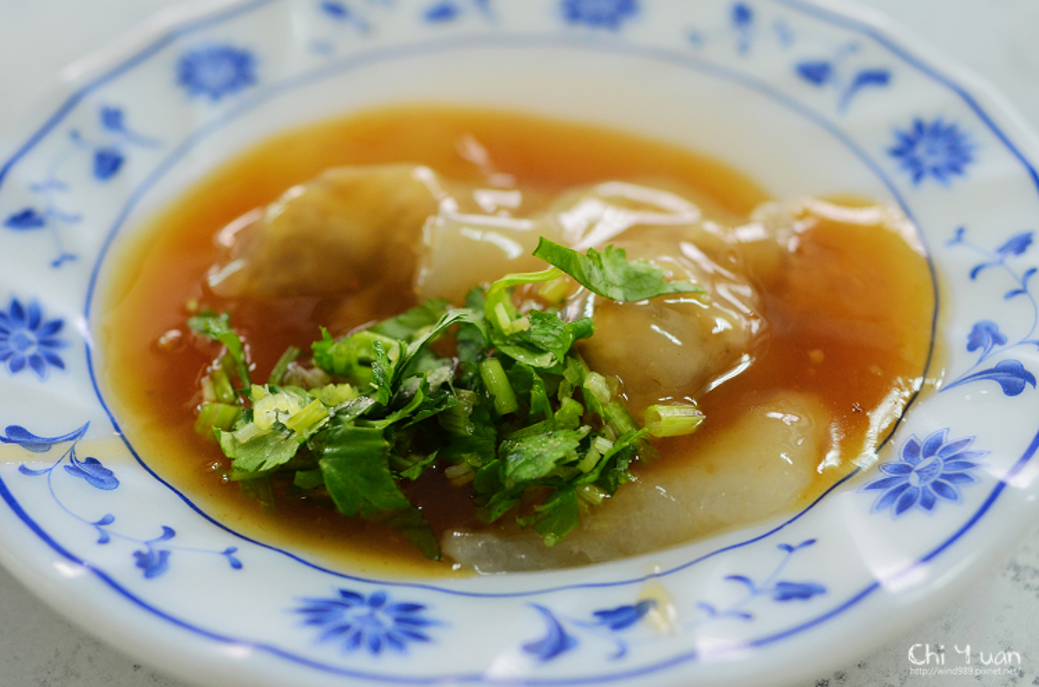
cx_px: 520
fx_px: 1209
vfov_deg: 31.7
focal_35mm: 42
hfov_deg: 46.5
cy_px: 344
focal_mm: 28
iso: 720
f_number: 4
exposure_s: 1/60
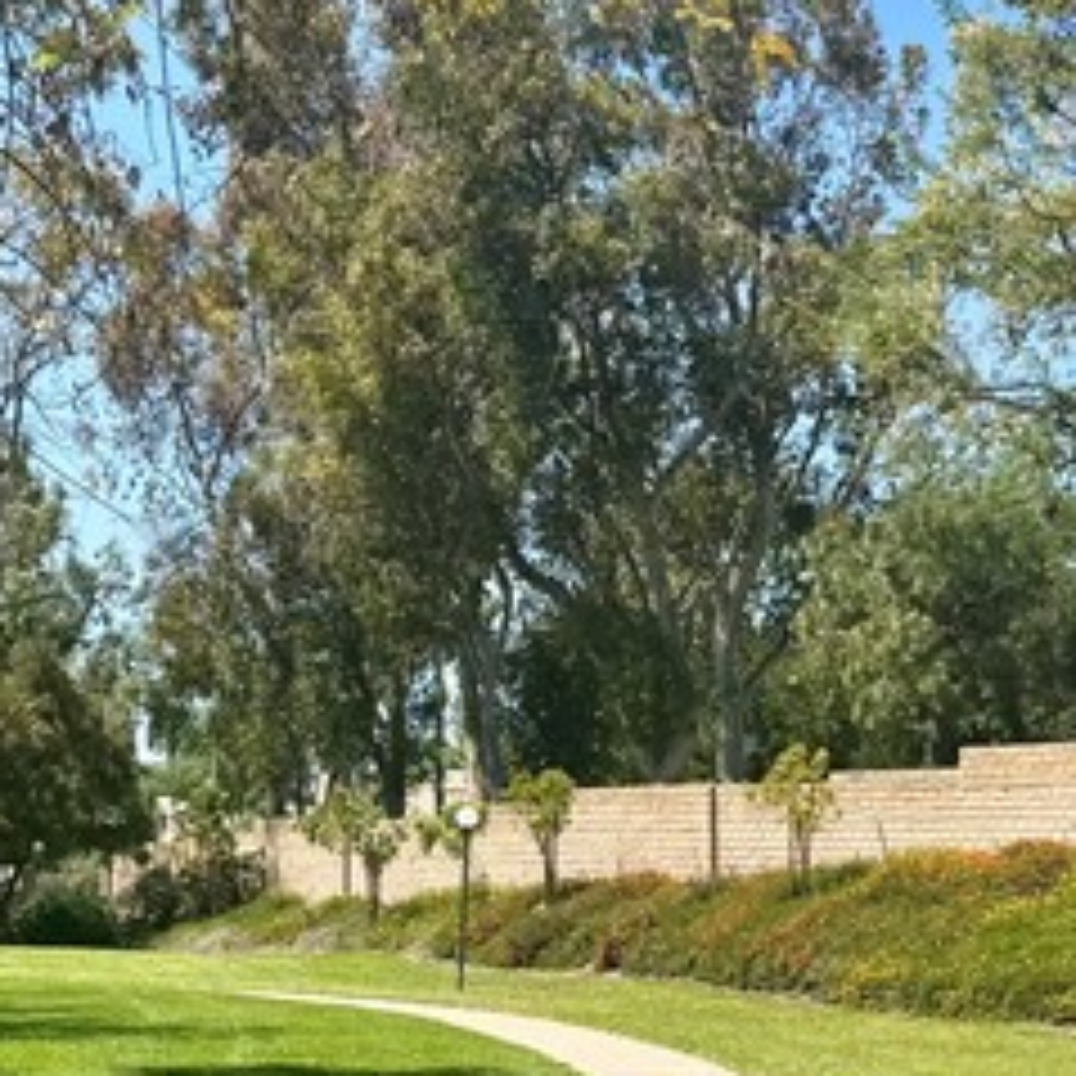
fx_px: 3200
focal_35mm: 91
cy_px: 765
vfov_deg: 19.0
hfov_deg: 18.4
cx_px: 1171
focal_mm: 6.76
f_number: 1.78
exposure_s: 1/3802
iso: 80
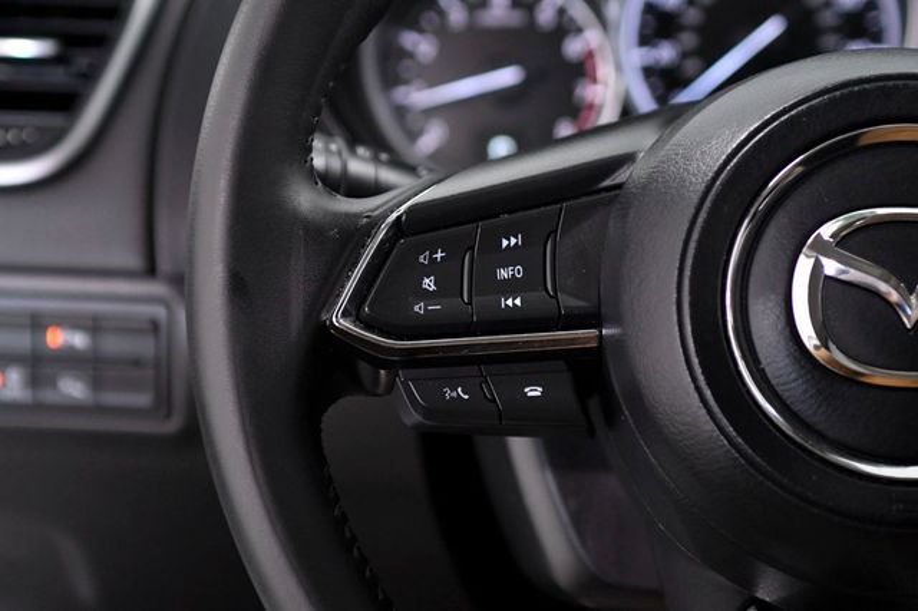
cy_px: 306
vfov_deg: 17.5
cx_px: 459
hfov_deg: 26.0
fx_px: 1988
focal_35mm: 78
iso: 2500
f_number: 3.5
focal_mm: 52
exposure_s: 1/400
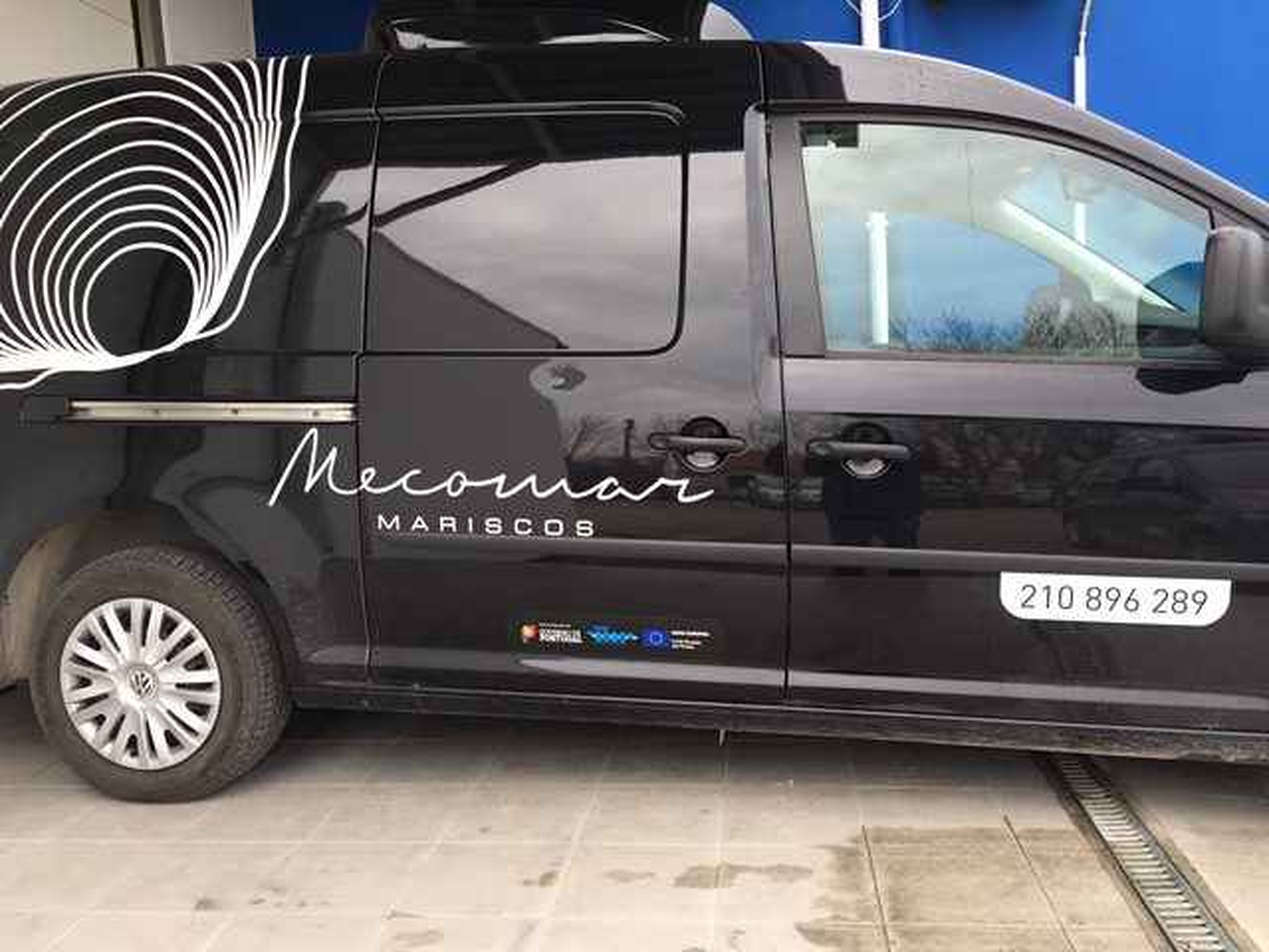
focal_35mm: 29
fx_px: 1063
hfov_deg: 61.7
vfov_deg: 48.2
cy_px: 476
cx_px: 634
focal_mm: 4.15
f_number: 2.2
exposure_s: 1/100
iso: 25
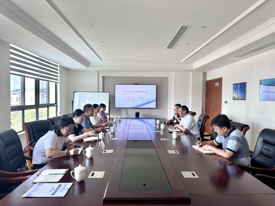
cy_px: 103
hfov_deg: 71.6
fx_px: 191
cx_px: 138
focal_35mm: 24
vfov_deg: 56.8
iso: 64
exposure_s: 1/121
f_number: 1.78
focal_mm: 6.86
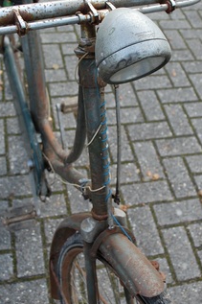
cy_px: 124
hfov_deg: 28.6
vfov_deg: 41.8
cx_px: 104
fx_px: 396
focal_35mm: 47
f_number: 5.6
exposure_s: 1/125
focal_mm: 22
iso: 200
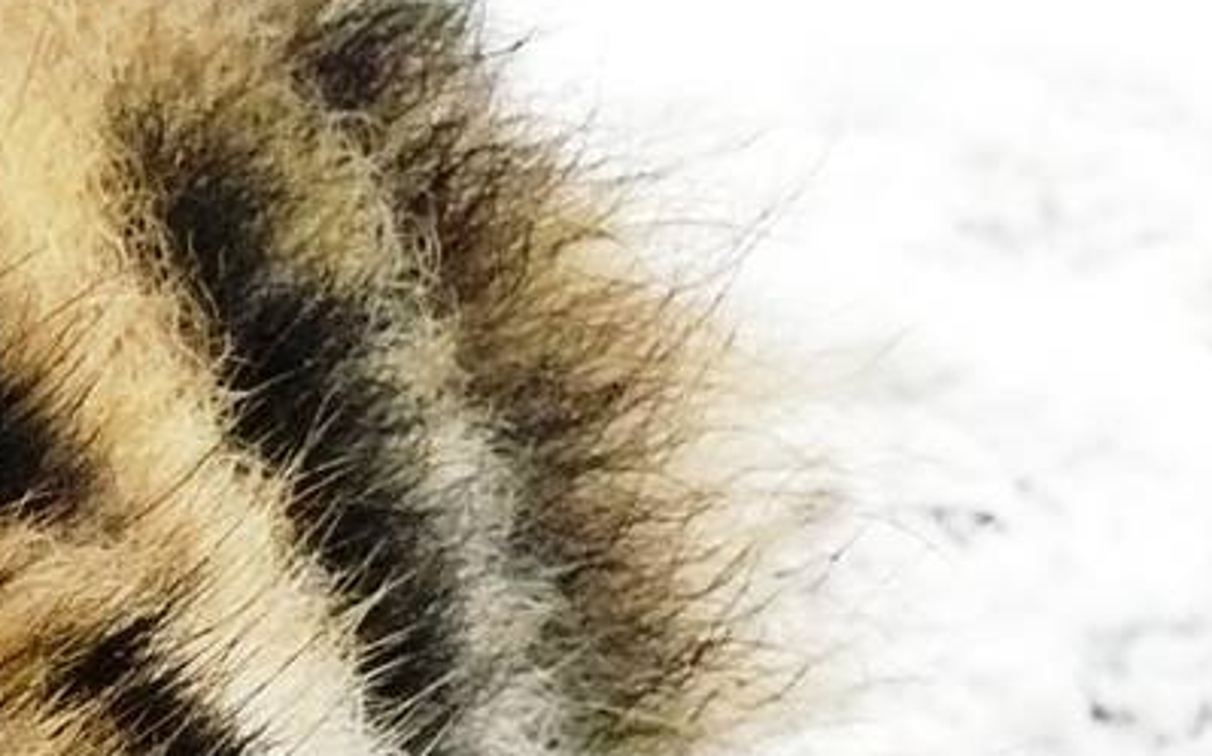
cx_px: -775
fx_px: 5052
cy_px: 1245
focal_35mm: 153
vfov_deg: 8.3
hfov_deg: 12.8
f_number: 4
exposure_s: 1/40
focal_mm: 6
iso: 400
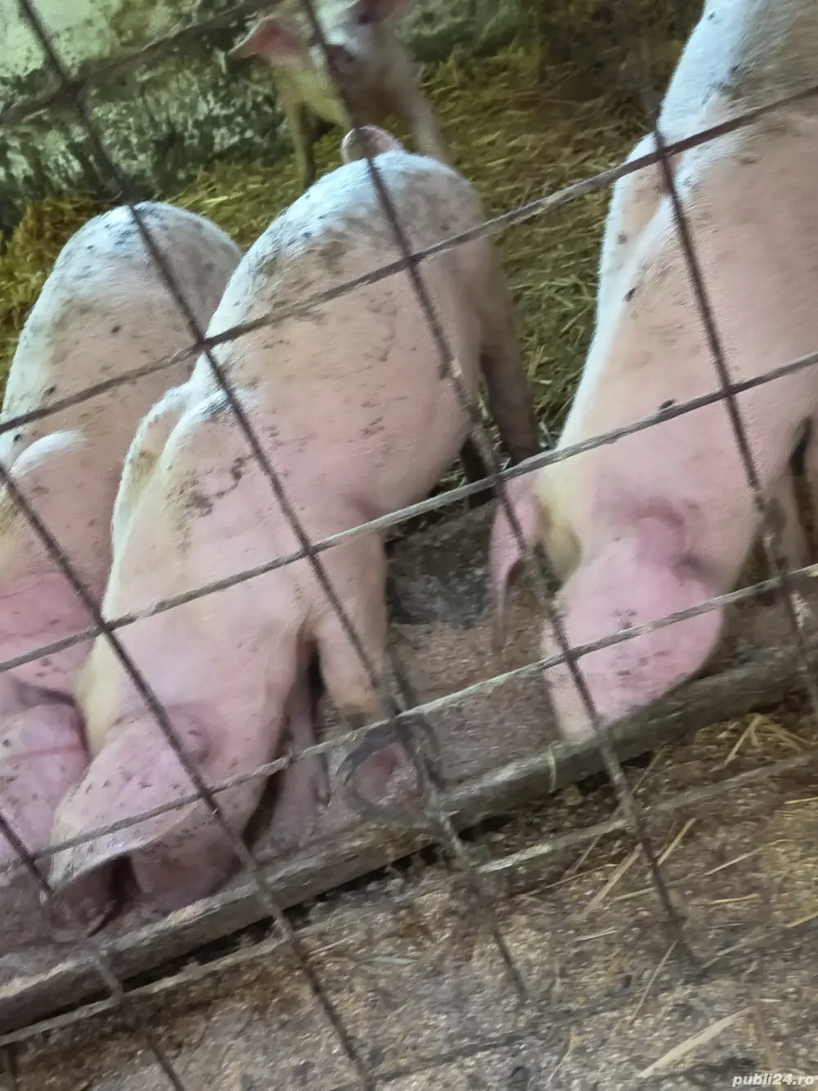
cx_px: 409
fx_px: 1198
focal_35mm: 38
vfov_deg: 49.0
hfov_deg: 37.7
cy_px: 546
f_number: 1.7
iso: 4303
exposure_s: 1/14.3
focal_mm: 5.27
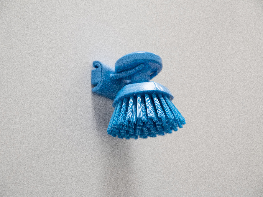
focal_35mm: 51
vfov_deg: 28.6
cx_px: 132
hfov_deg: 37.5
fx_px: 387
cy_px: 98
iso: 1600
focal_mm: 64
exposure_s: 1/125
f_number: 4
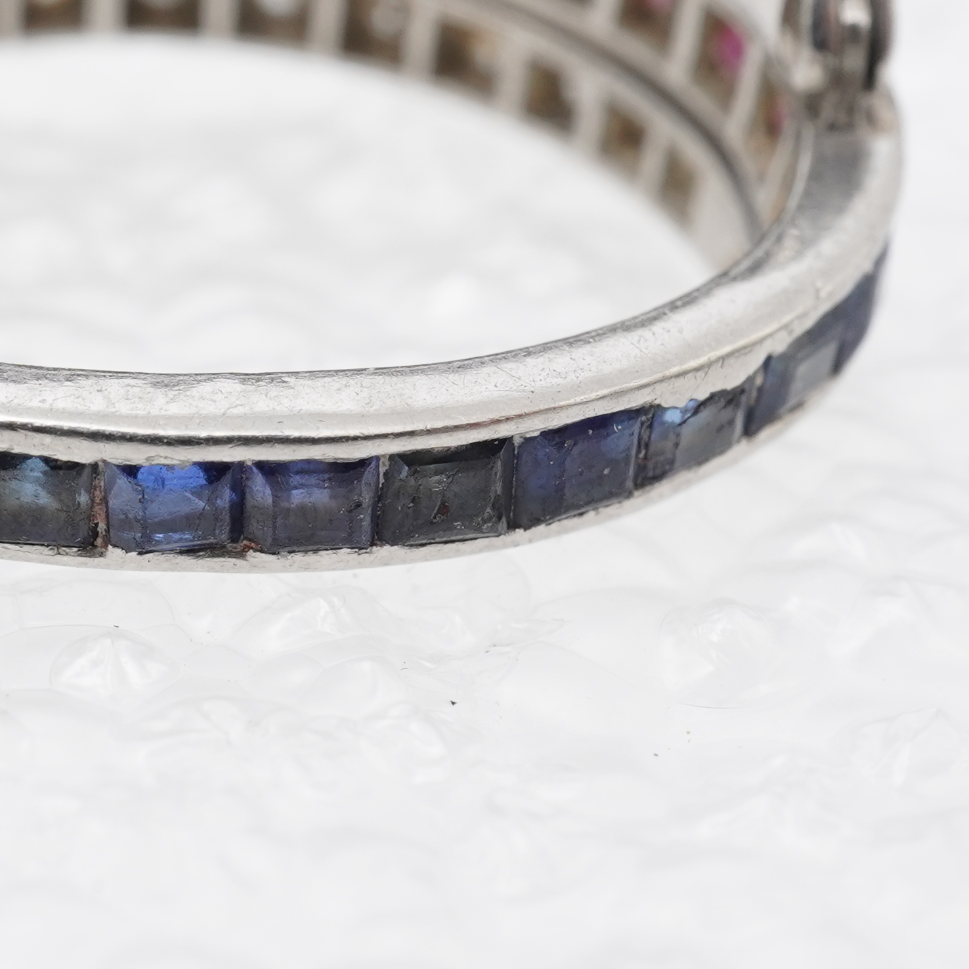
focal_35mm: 102
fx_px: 3230
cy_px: 477
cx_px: 156
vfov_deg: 17.1
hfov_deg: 16.9
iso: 800
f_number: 22
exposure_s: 1/125
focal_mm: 30
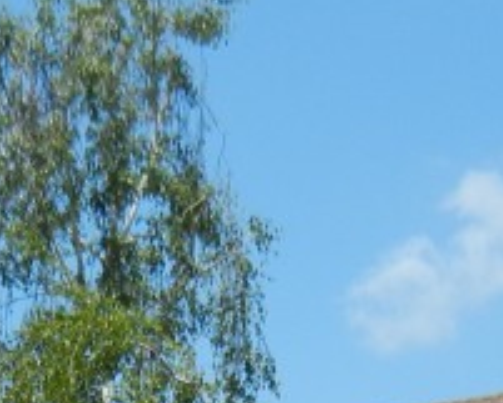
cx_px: 110
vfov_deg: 9.8
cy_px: 736
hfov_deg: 12.9
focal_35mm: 149
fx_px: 2219
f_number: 7
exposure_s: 1/354
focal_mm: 5.4
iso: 160
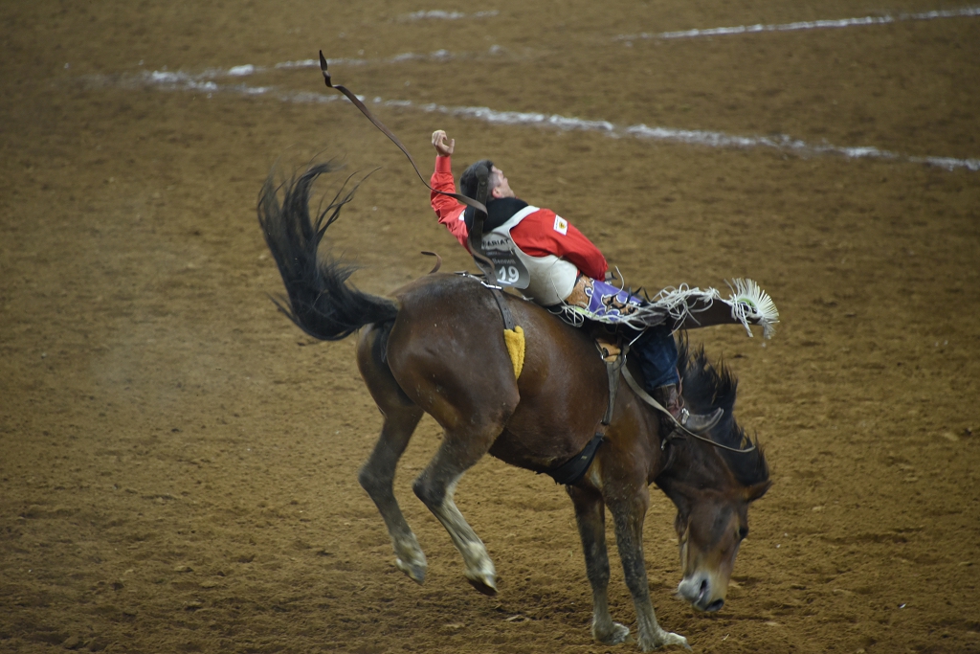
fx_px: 8167
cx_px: 490
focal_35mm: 300
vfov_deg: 4.6
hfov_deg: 6.9
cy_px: 327
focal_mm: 300
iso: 2000
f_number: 5.6
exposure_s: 1/400
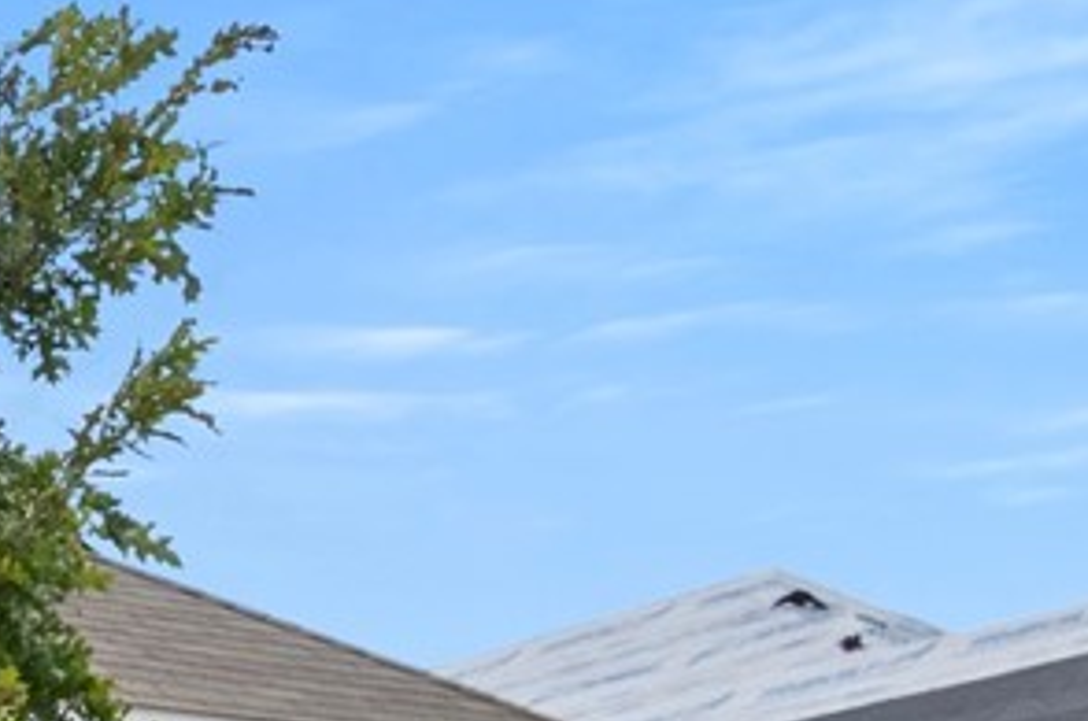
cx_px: -714
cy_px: 998
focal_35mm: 133
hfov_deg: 14.1
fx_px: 4013
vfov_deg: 10.0
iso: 400
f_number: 8
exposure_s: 1/2000
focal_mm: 24
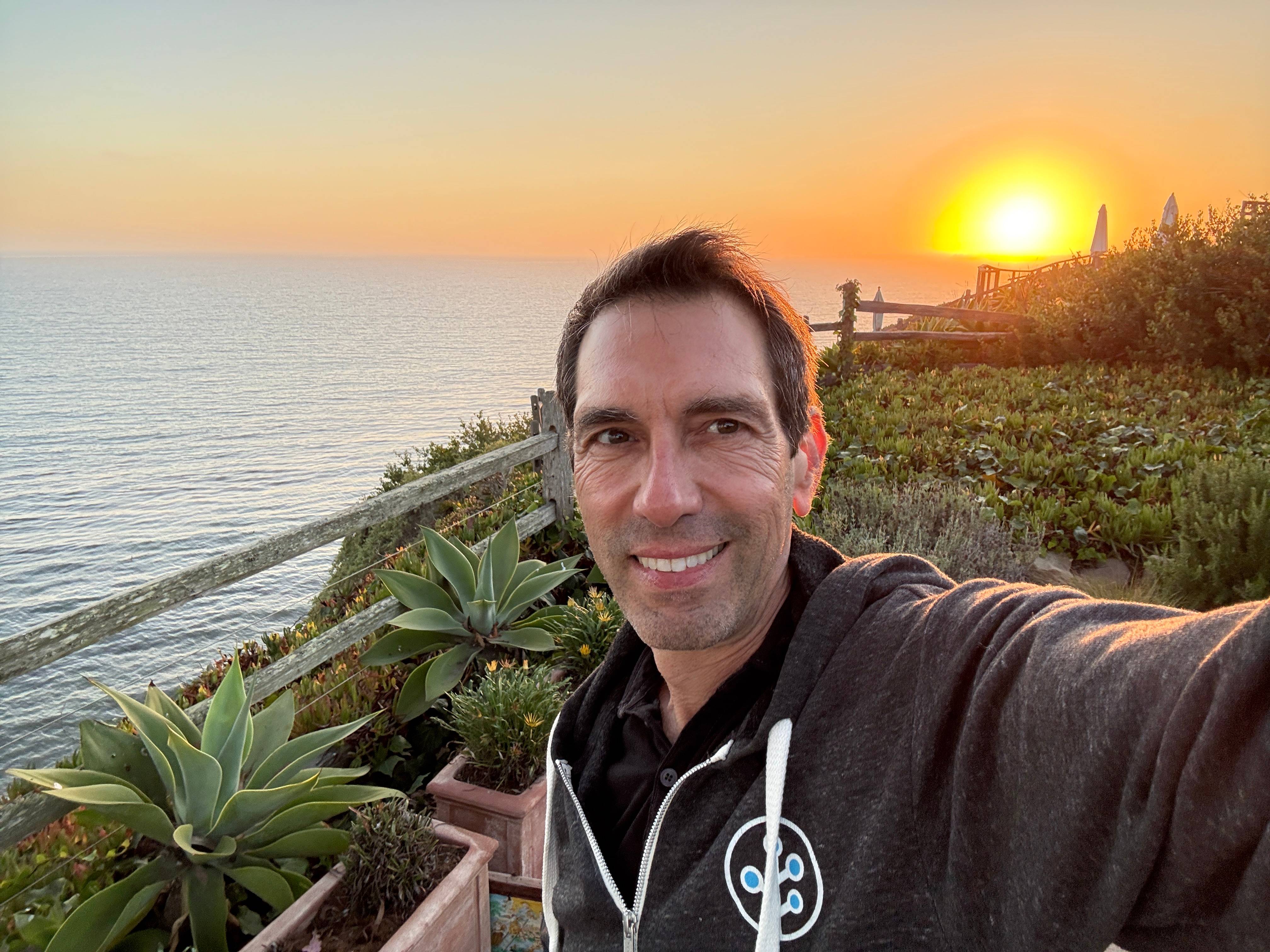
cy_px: 476
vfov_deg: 58.9
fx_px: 844
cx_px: 635
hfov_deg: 73.9
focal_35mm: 23
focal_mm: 2.69
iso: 80
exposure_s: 1/135
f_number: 1.9
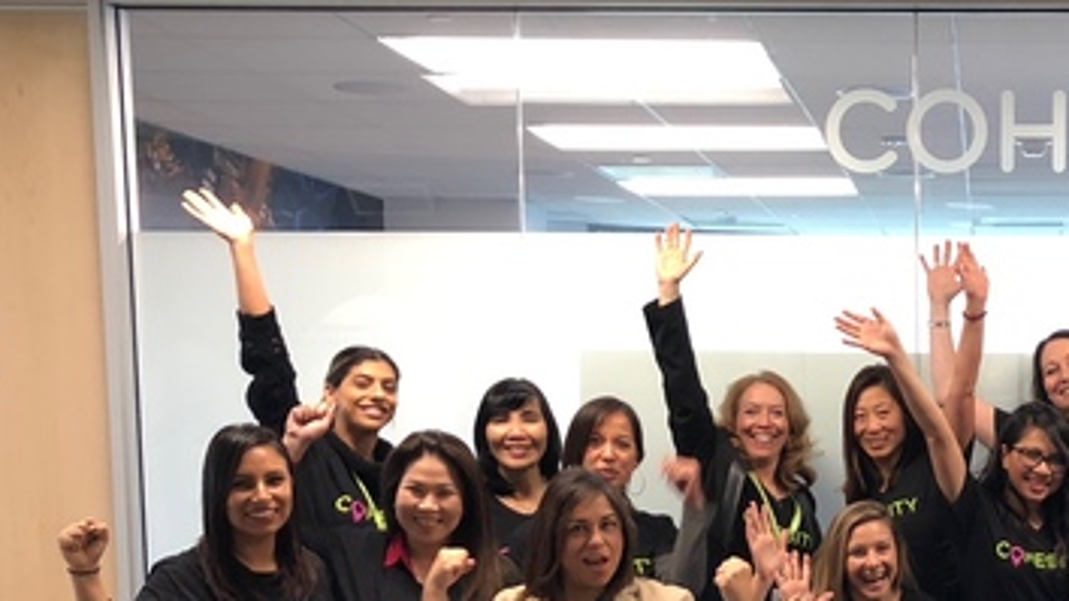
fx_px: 1757
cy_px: 604
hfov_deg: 31.8
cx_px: 1006
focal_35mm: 62
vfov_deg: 18.9
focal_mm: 3.99
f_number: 1.8
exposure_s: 1/60
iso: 125
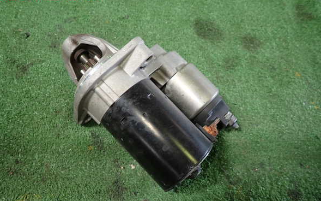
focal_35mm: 27
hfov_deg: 68.4
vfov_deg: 45.9
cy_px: 111
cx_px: 162
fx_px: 236
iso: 200
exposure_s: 1/50
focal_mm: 4.5
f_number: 2
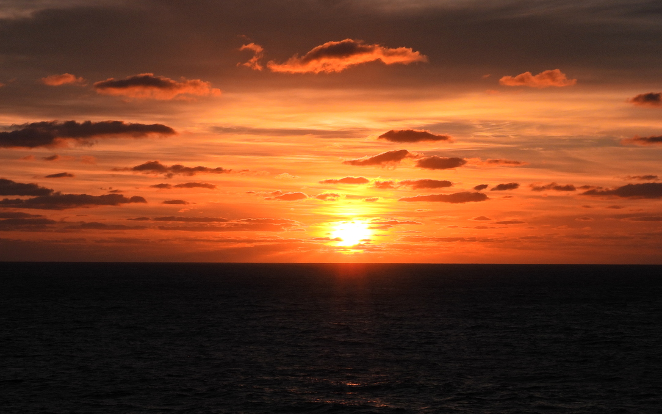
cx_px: 372
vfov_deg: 13.1
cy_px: 212
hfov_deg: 20.8
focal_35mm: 100
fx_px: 1804
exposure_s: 1/1600
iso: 100
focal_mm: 14.3
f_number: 5
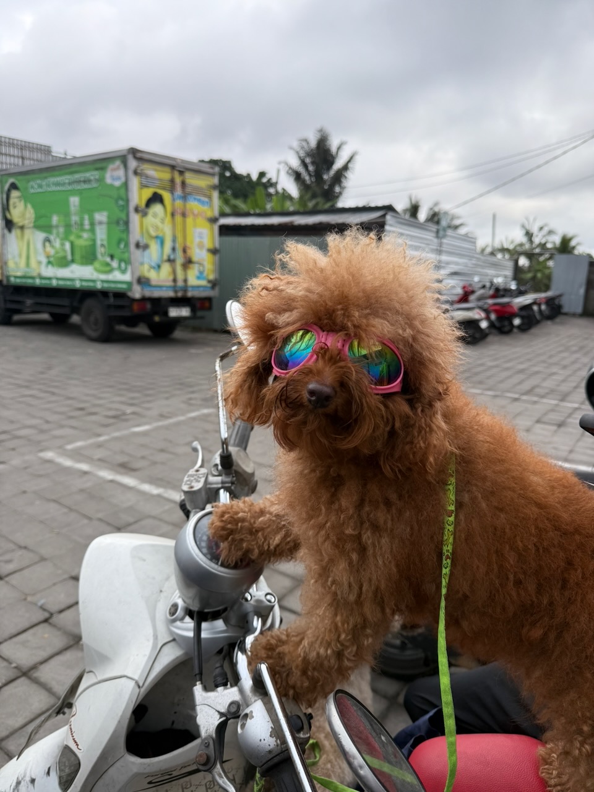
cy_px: 396
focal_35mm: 24
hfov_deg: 56.8
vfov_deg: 71.6
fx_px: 549
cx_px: 297
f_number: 1.78
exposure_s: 1/992
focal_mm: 6.76
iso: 100
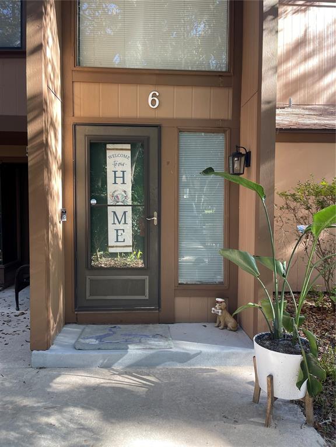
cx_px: 168
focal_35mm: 25
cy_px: 224
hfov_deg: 54.9
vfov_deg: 69.4
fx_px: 324
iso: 40
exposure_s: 1/121
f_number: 1.6
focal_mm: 5.1
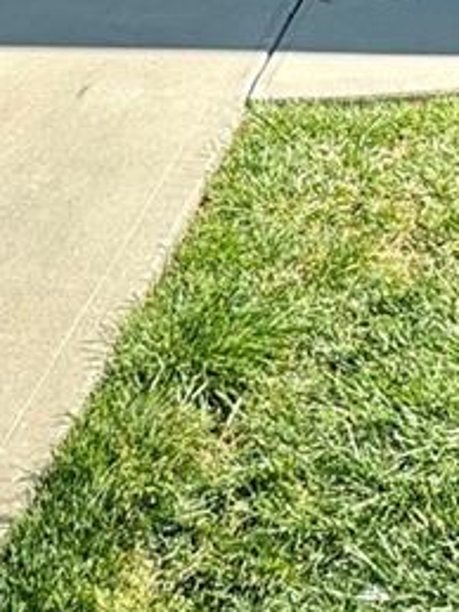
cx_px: 447
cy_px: -421
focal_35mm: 83
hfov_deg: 17.4
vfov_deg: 19.1
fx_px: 1469
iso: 40
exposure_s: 1/495
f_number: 2.2
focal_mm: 2.22
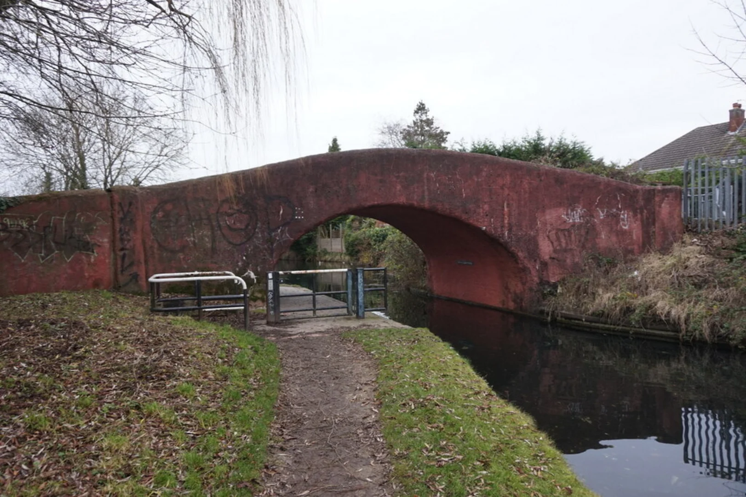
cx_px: 373
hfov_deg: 73.8
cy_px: 248
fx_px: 497
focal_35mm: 24
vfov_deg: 53.1
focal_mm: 16
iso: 250
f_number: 4
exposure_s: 1/160
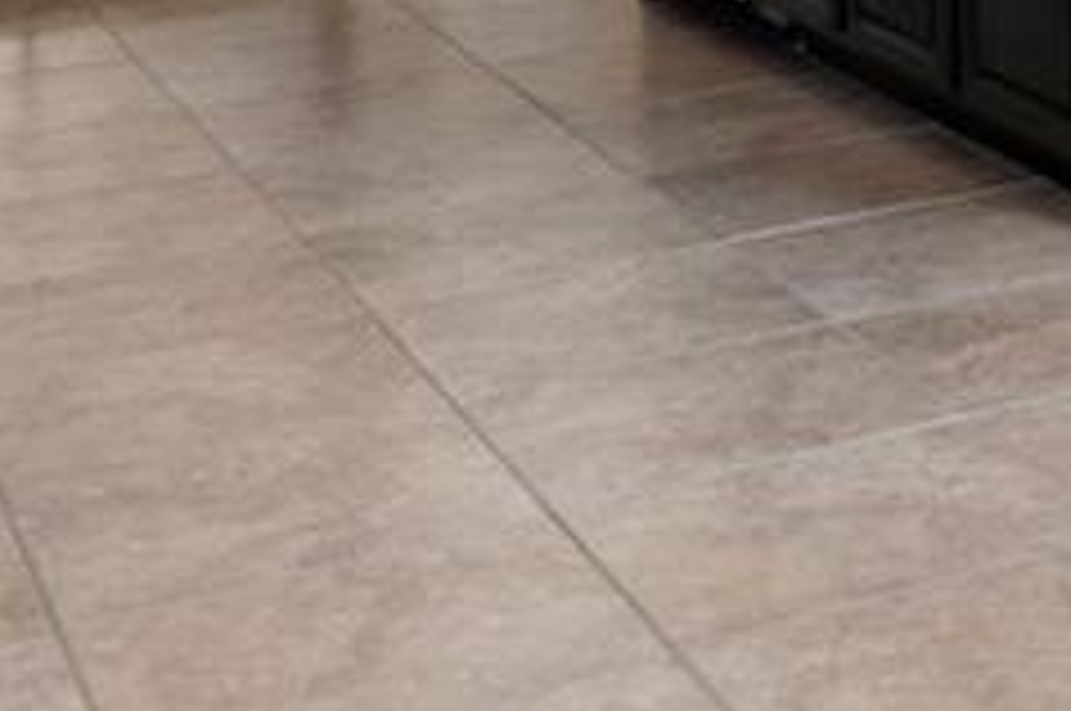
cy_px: -630
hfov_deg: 16.1
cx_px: 2084
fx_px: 3001
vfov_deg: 12.2
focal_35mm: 101
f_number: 7.1
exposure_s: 1/13
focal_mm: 10
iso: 400
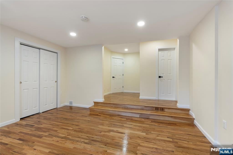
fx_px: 104
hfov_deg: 96.7
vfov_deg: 73.8
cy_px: 78
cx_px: 116
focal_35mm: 16
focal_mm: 16
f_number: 8
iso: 100
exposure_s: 1/1.25
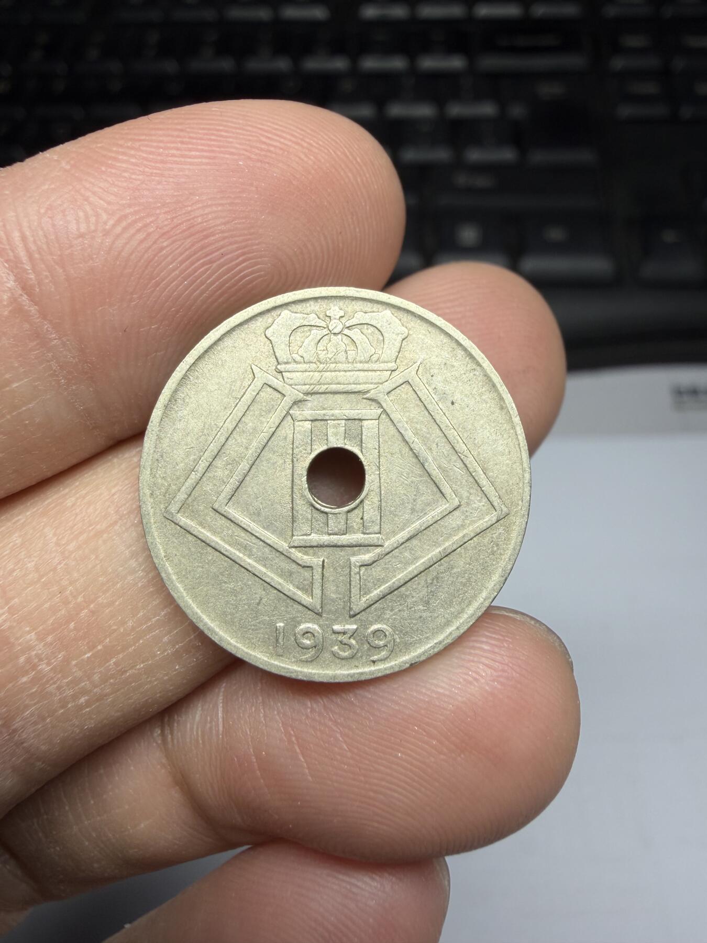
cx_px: 354
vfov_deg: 67.3
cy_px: 472
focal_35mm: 26
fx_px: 708
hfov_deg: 53.1
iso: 40
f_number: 2.2
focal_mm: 2.22
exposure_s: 1/121
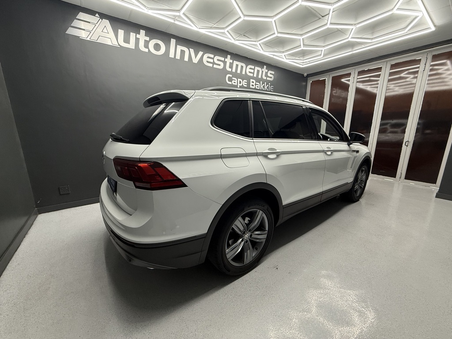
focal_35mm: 14
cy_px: 170
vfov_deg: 85.7
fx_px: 183
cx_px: 226
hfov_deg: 102.1
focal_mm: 2.22
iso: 200
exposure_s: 1/100
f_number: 2.2
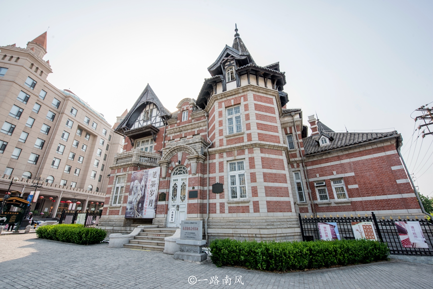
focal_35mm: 14
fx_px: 168
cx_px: 216
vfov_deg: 81.3
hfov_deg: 104.2
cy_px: 144
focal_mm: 14
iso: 160
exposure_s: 1/100
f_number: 10
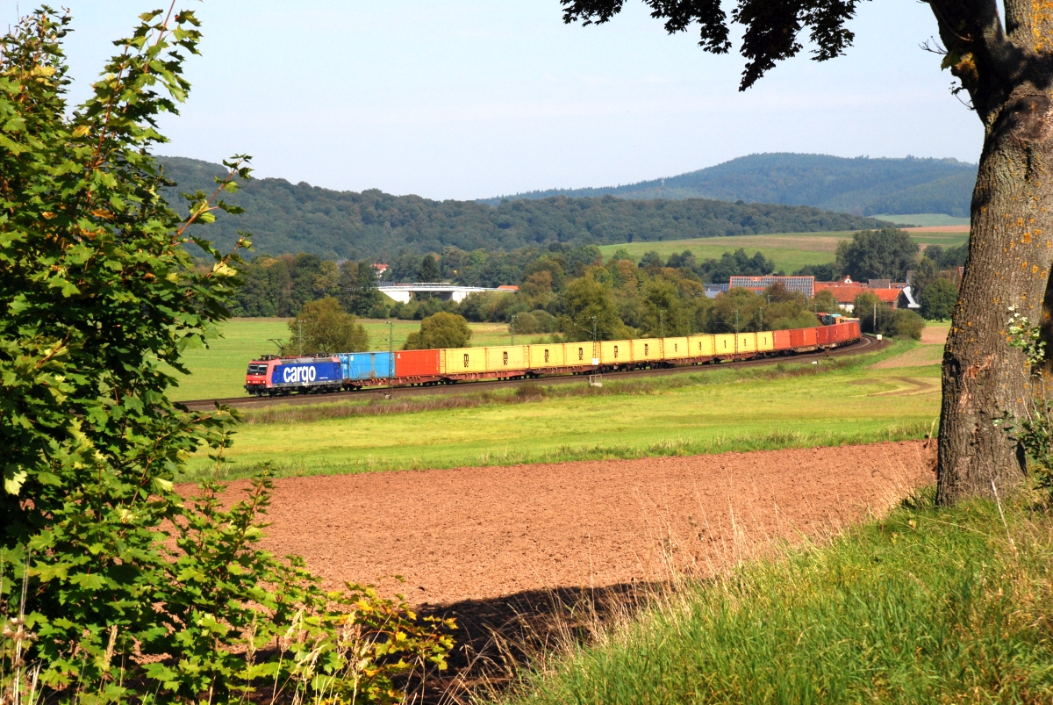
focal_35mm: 120
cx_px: 526
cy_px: 352
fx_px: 3514
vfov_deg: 11.5
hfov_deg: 17.0
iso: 320
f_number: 11
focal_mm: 80
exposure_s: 1/500
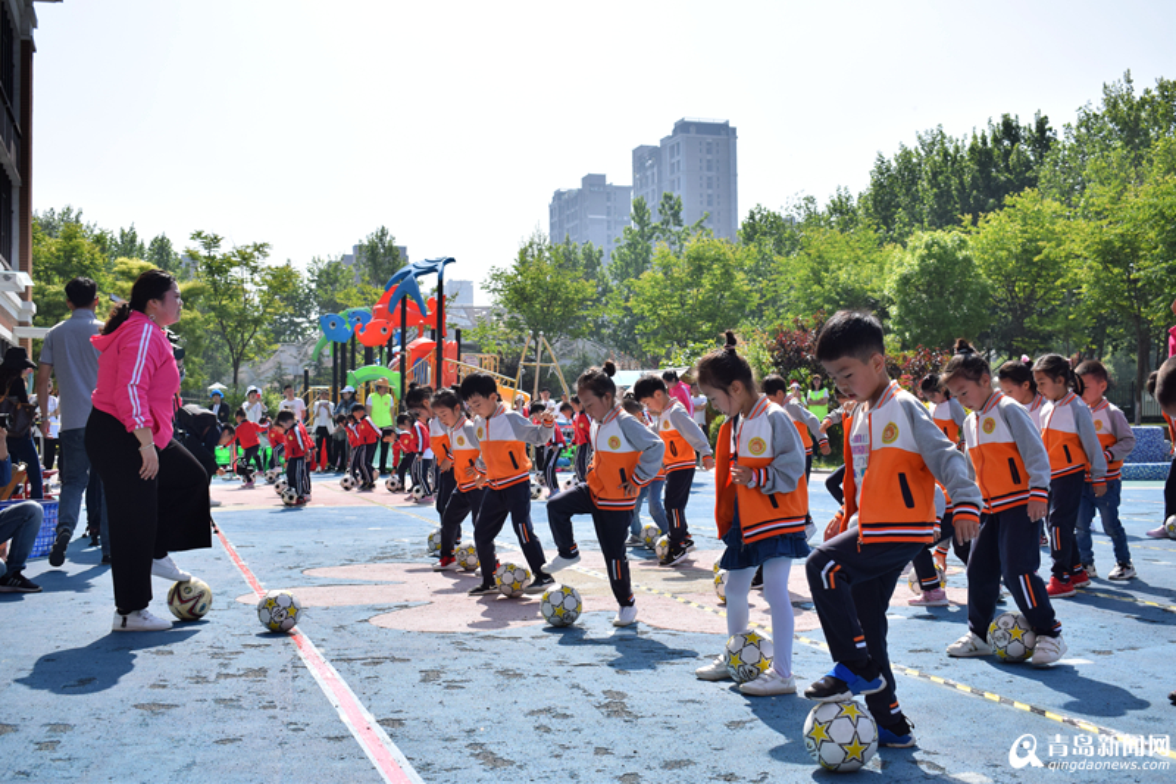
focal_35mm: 42
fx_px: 1372
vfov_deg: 31.9
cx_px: 588
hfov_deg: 46.4
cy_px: 392
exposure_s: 1/2000
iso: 400
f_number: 7.1
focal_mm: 28
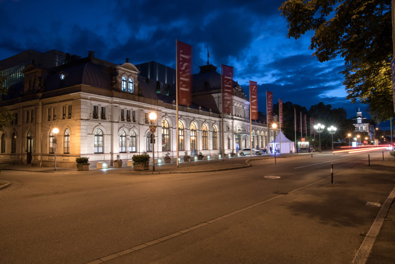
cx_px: 198
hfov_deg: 73.7
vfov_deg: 53.2
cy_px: 132
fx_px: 263
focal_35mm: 24
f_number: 14
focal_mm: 24
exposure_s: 6
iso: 640
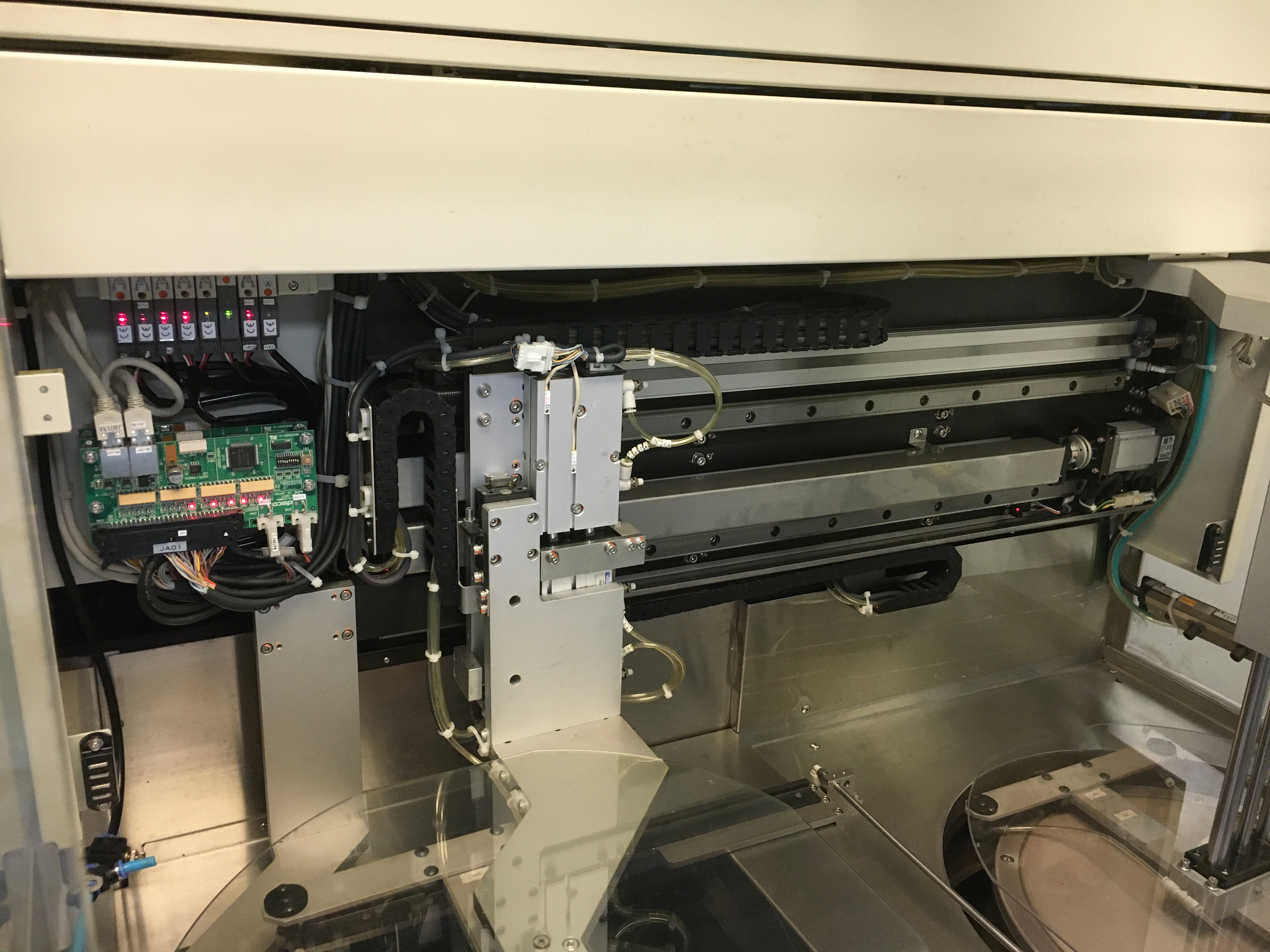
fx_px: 1064
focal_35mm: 29
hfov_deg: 61.7
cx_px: 635
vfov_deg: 48.2
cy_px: 476
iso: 160
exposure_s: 1/30
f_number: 2.2
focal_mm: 4.15
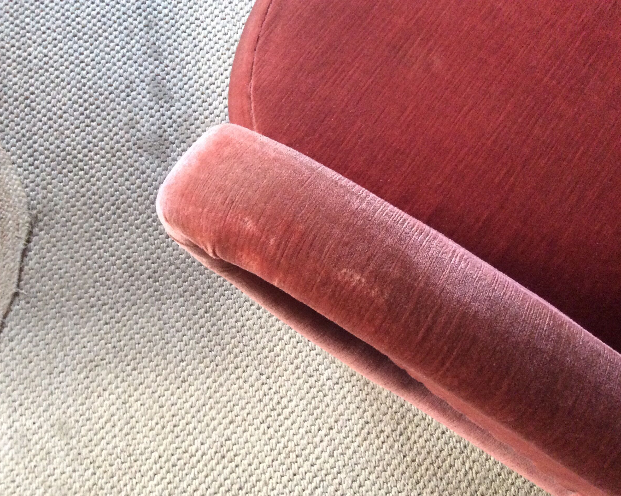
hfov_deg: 52.8
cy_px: 251
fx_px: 625
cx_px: 302
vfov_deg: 43.4
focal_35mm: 34
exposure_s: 1/20
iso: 250
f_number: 2.4
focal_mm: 3.3
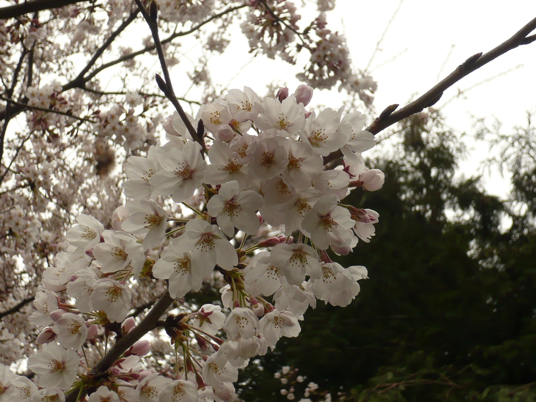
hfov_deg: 25.3
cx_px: 268
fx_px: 1192
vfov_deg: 19.1
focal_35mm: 77
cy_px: 201
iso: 100
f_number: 3.8
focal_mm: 8.4
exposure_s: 1/320
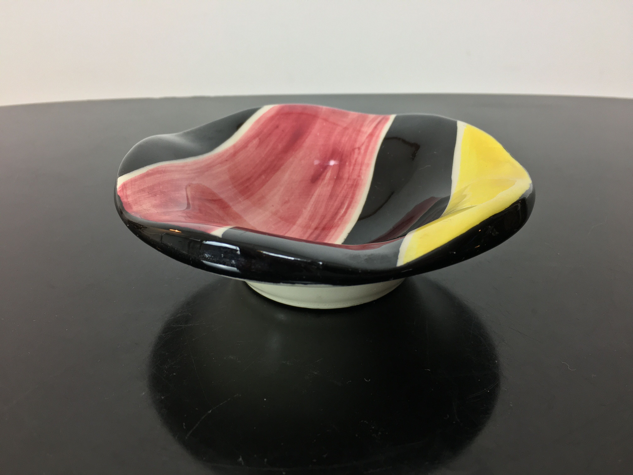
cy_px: 238
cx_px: 316
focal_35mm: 29
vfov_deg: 48.2
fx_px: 530
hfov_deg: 61.7
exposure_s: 1/33
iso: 50
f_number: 2.2
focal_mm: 4.15
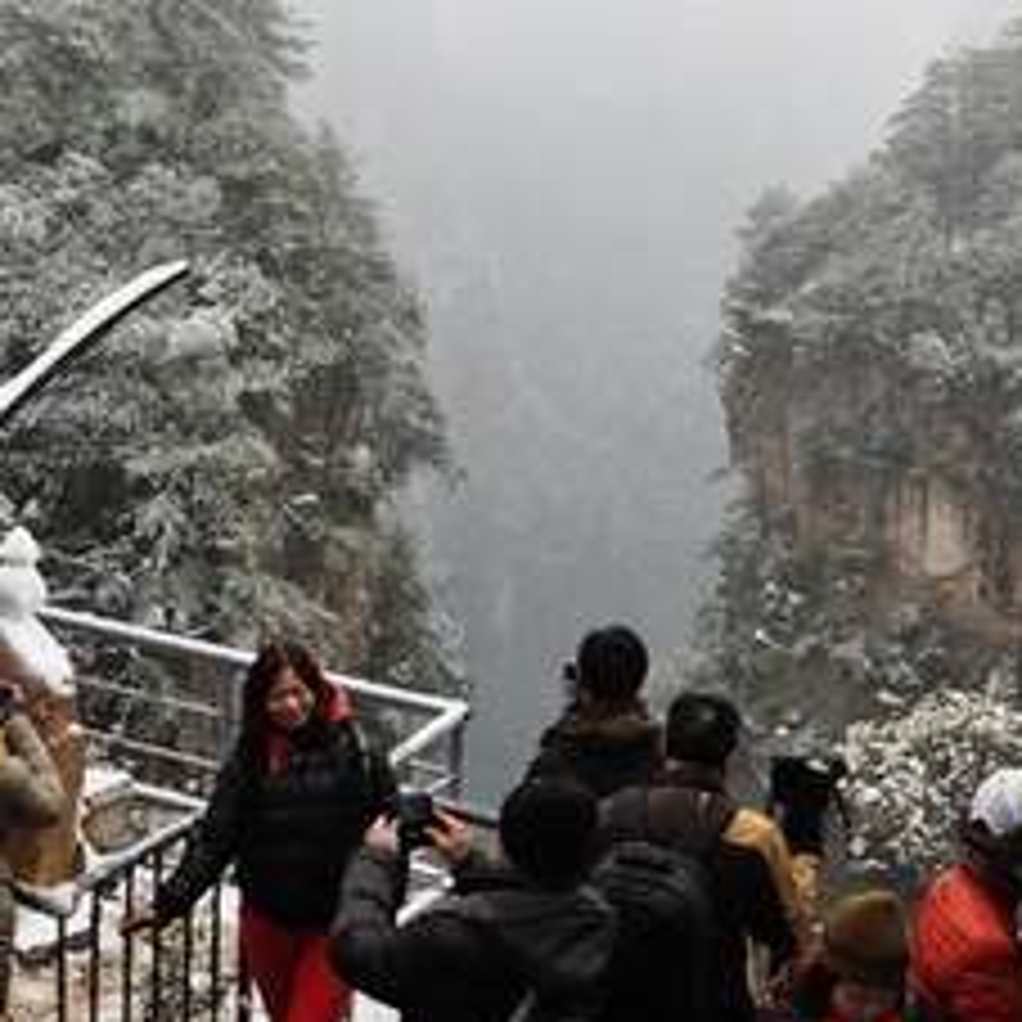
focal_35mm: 59
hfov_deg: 29.1
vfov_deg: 29.1
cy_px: 459
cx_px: 549
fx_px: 1969
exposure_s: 1/125
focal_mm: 21
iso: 200
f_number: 5.6
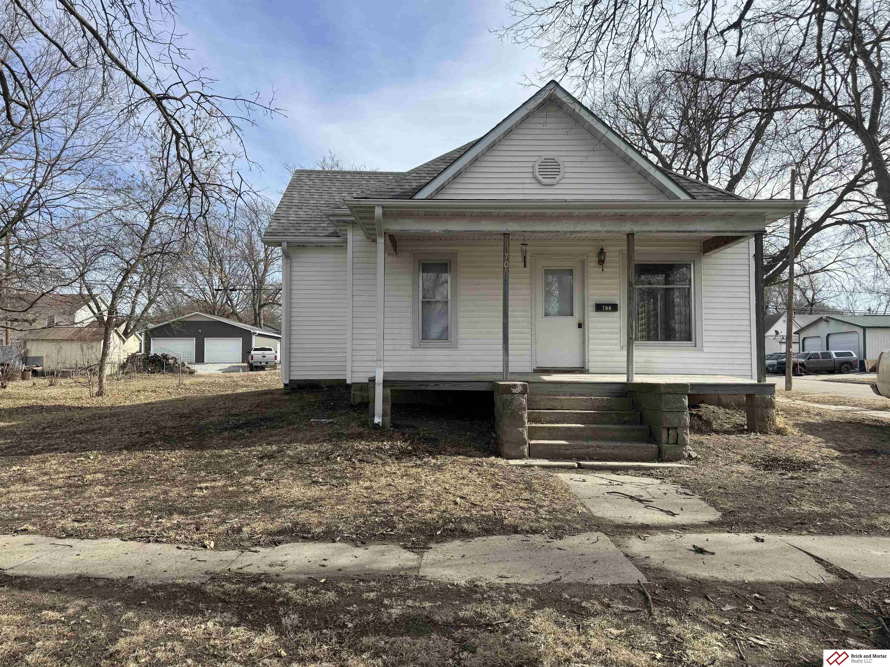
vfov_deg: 56.8
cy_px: 334
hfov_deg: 71.6
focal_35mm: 24
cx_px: 445
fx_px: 617
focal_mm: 6.76
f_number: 1.78
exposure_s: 1/2525
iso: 80
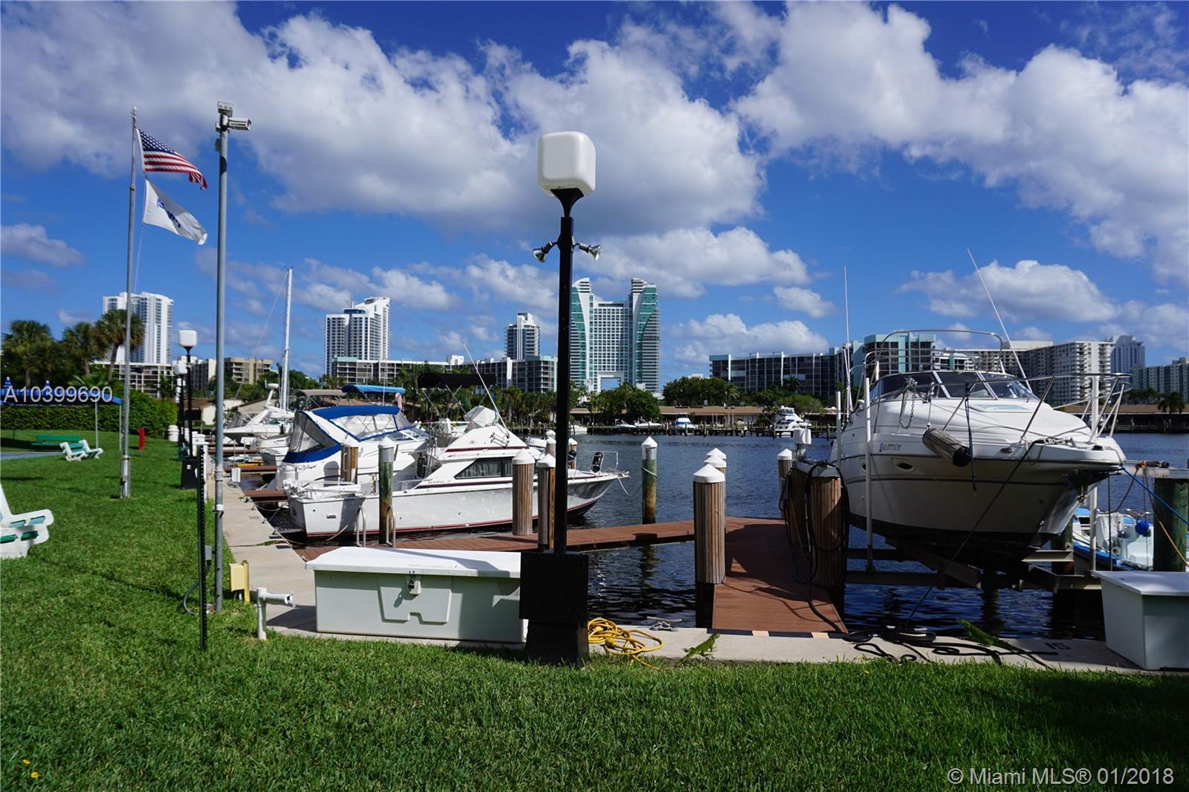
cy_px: 396
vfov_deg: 53.1
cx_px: 594
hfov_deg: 73.8
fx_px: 792
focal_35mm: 24
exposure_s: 1/1600
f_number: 5
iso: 100
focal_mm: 16
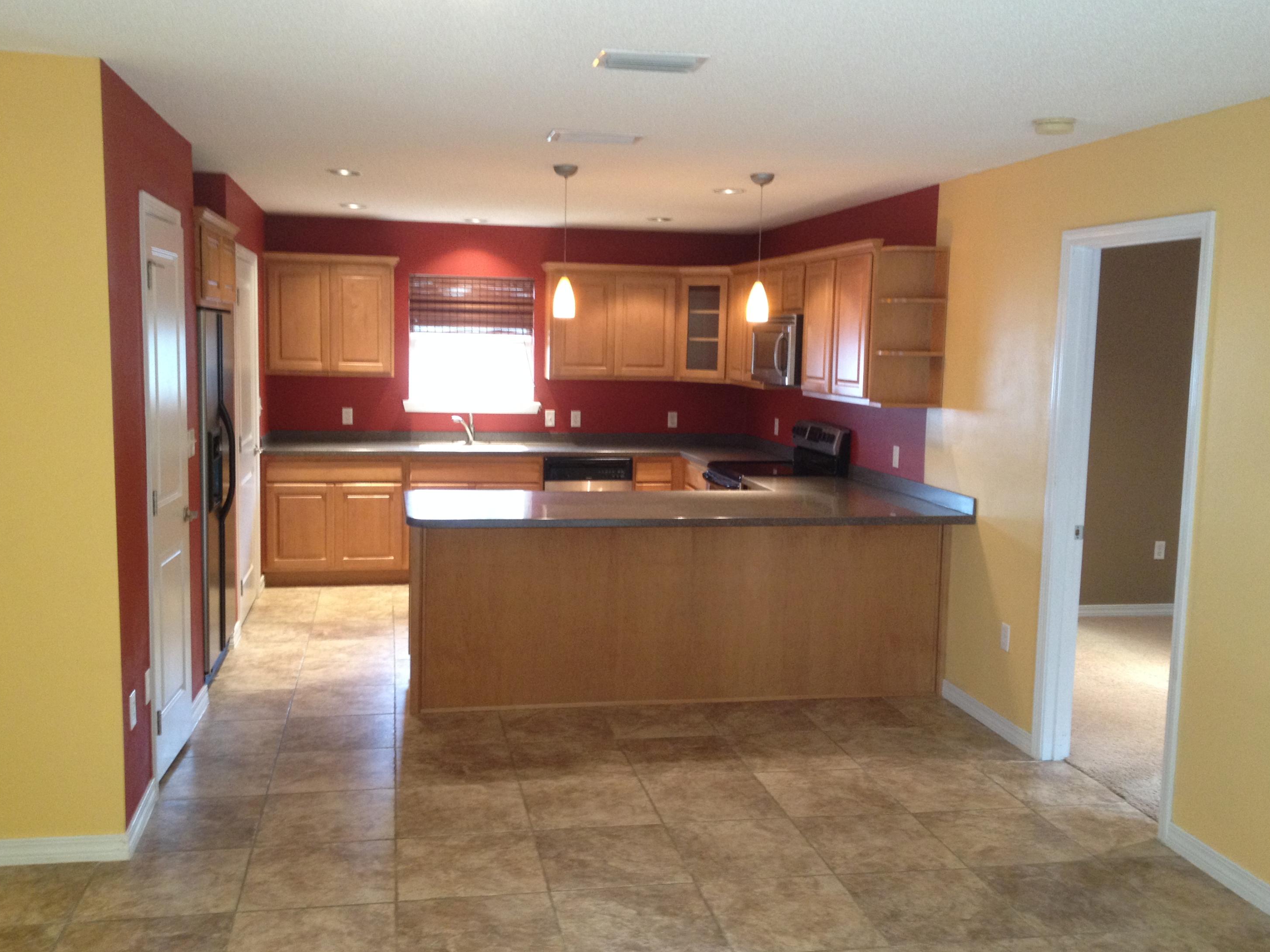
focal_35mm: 36
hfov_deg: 51.4
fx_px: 1321
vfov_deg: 39.7
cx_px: 626
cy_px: 468
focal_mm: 4.28
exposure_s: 1/20
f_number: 2.4
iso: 160
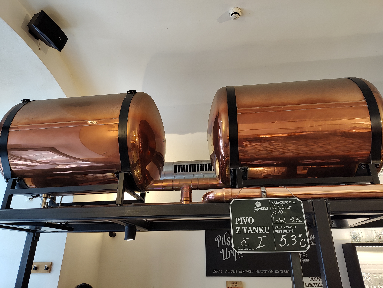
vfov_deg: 58.9
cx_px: 192
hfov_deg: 73.9
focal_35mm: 23
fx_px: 254
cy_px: 144
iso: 581
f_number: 1.8
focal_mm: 5.56
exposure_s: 1/33.3
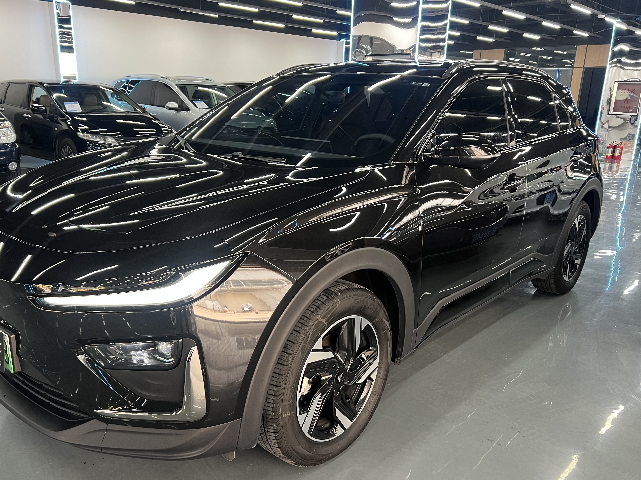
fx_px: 537
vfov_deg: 48.2
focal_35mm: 29
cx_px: 296
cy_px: 255
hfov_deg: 61.6
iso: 125
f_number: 1.5
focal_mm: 5.7
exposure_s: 1/50
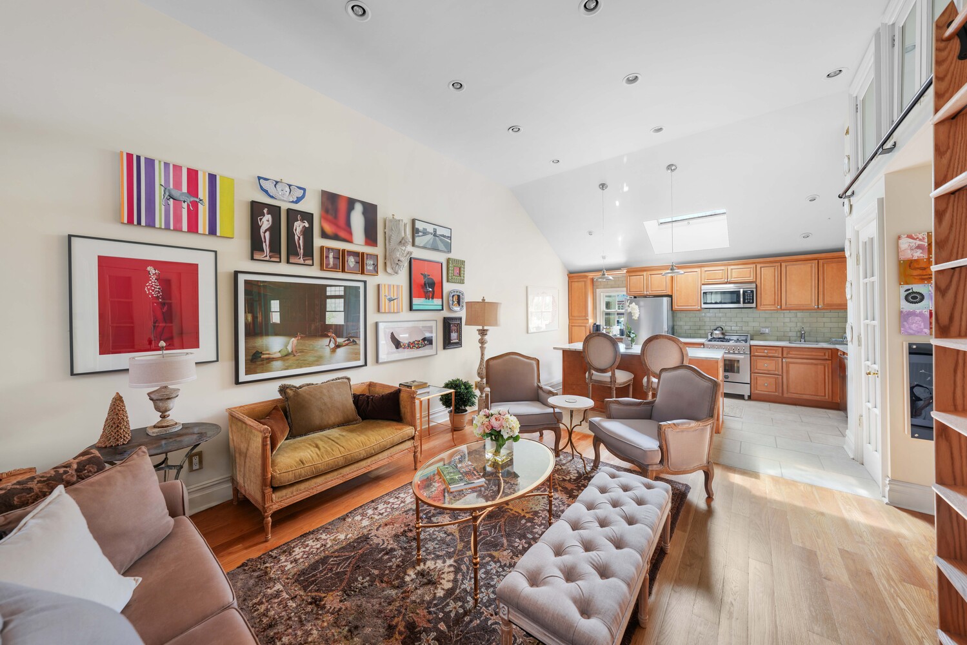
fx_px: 322
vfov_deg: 90.0
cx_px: 484
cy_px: 322
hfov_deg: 112.6
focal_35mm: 12
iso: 100
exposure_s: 1/2
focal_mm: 12
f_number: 5
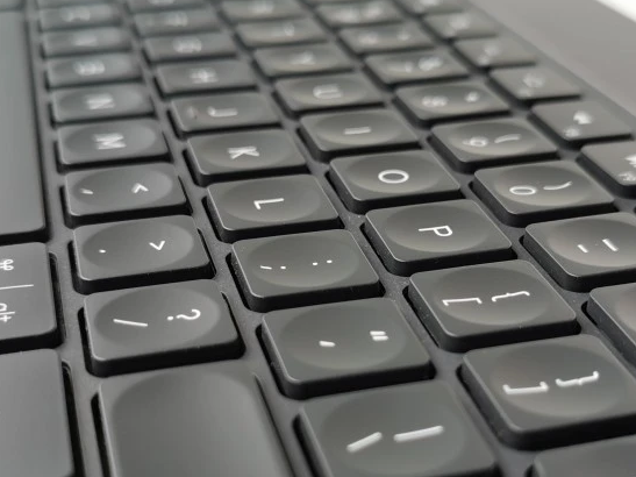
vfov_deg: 24.3
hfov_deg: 32.2
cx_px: 341
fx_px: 1102
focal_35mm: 60
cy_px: 306
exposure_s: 1/1056
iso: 50
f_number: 1.6
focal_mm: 5.56
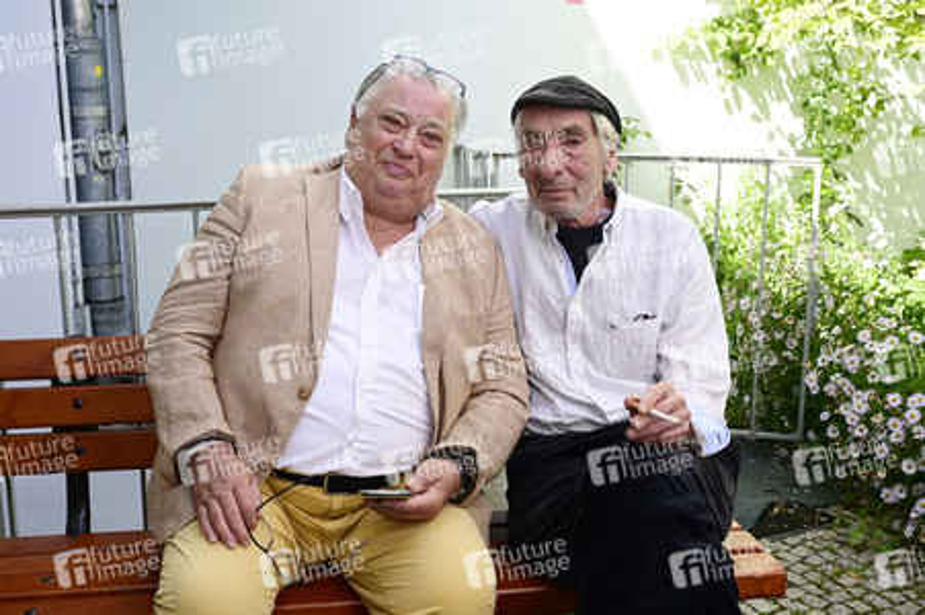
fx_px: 924
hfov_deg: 53.2
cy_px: 308
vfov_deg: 36.8
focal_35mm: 36
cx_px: 462
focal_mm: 36
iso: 200
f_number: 6.3
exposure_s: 1/200
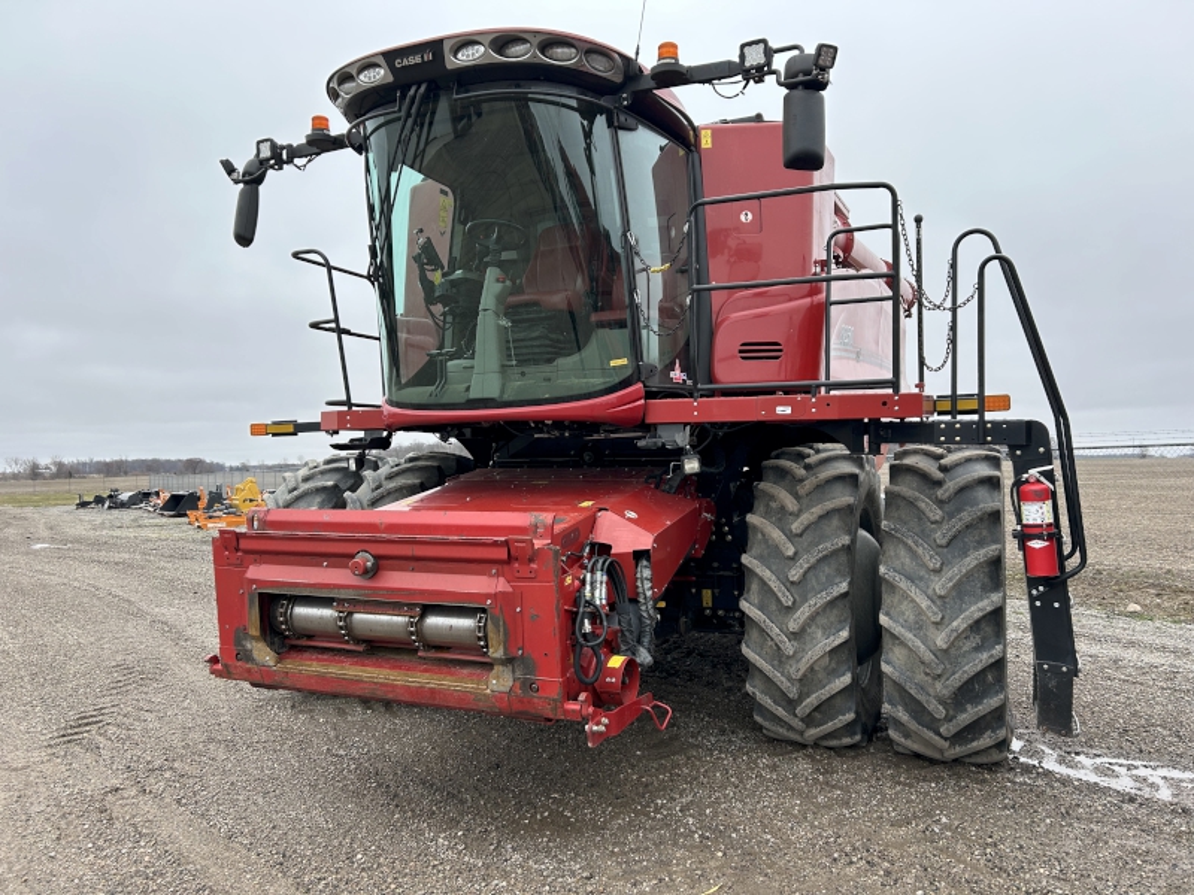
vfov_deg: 53.1
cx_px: 597
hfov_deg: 67.3
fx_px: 897
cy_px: 448
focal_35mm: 26
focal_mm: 5.7
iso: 50
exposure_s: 1/949
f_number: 1.5
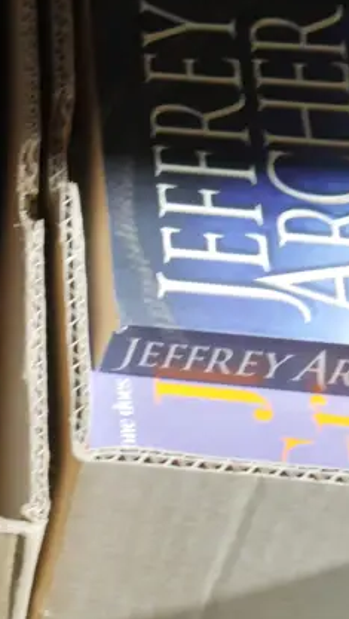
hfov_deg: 9.2
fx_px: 2021
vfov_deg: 17.2
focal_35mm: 123
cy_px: 53
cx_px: -379
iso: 3200
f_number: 5.1
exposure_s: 1/25
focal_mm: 23
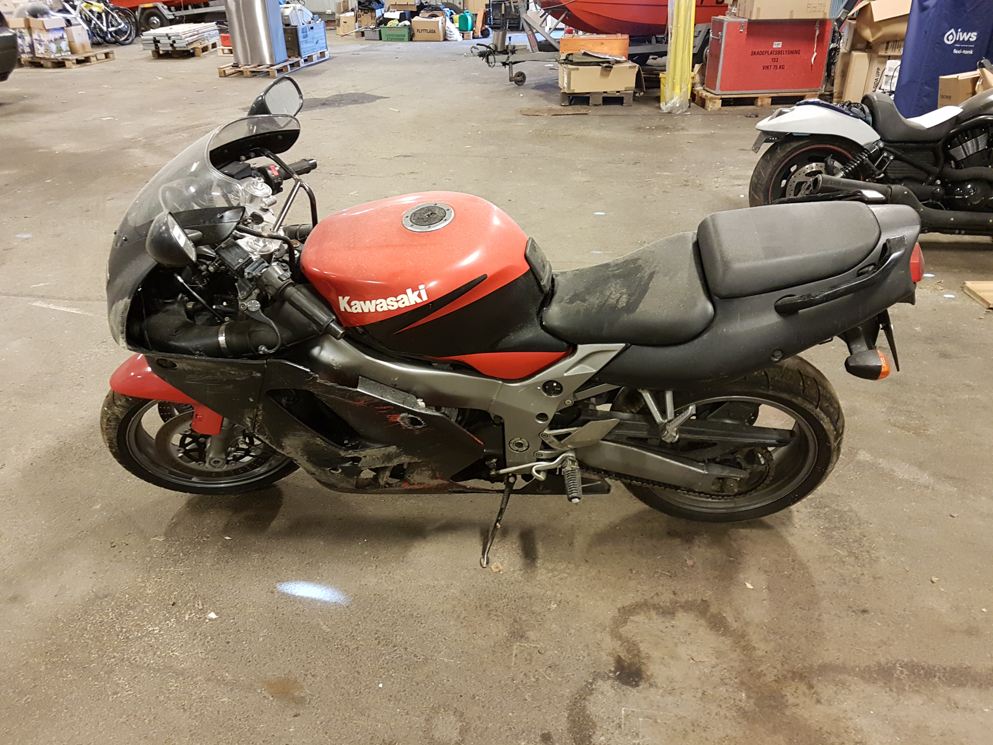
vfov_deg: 53.1
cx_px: 496
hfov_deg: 67.3
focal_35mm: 26
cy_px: 372
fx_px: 746
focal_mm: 4.2
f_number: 1.7
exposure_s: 1/11
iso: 250
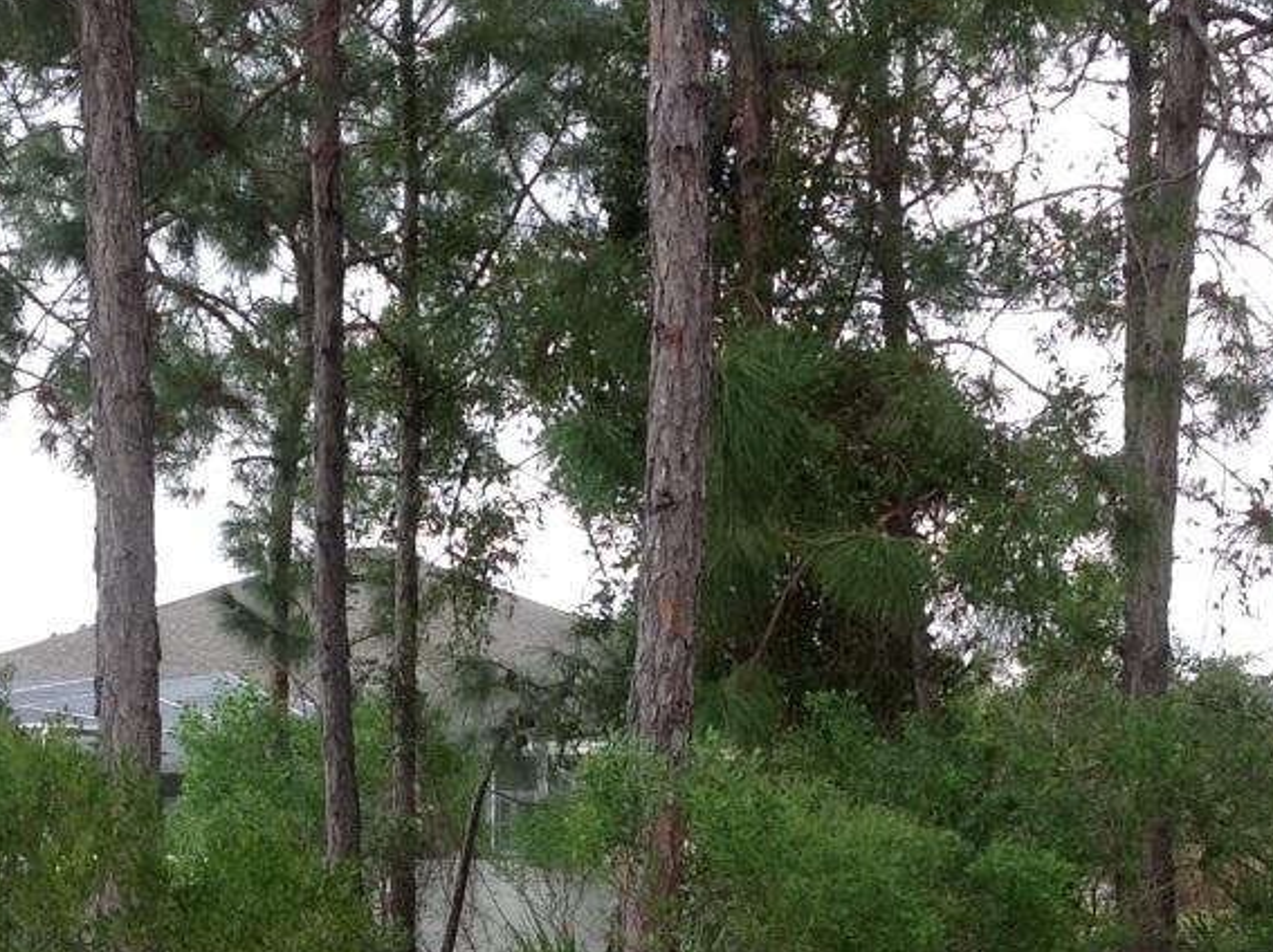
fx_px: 2939
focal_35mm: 80
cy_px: 860
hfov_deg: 24.4
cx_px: 460
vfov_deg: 18.1
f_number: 2.4
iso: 80
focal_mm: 4.28
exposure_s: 1/120
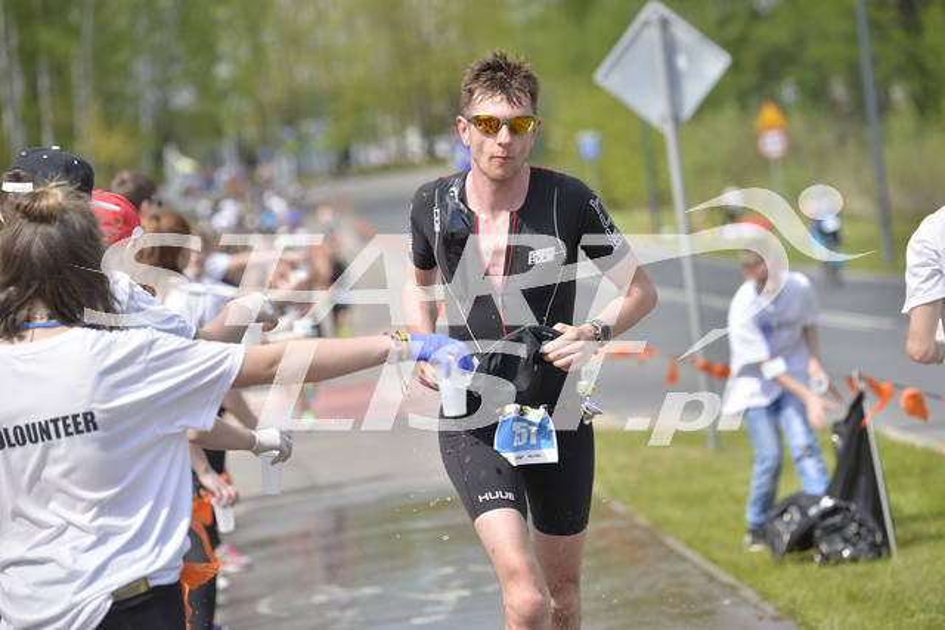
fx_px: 3676
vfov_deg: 9.8
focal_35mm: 140
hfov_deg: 14.7
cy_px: 315
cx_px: 472
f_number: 4
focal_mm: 140
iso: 200
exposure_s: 1/2500
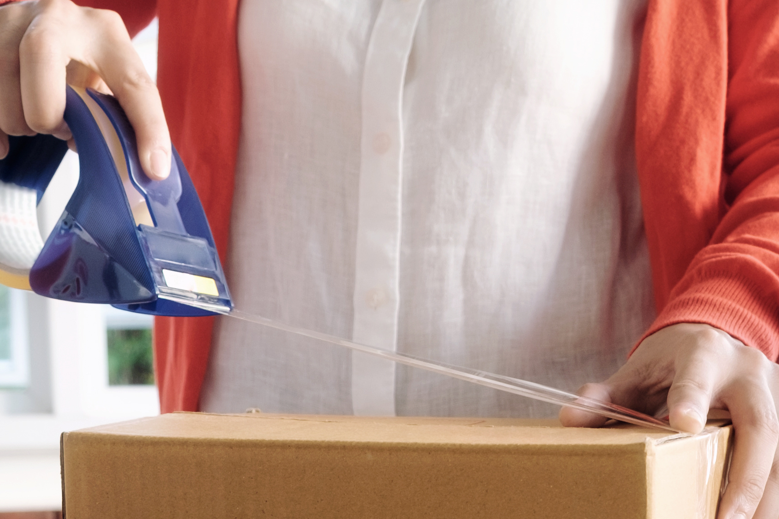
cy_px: 663
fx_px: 1774
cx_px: 480
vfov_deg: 15.9
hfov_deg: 24.7
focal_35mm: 82
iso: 200
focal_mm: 19.6
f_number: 3.6
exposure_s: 1/60
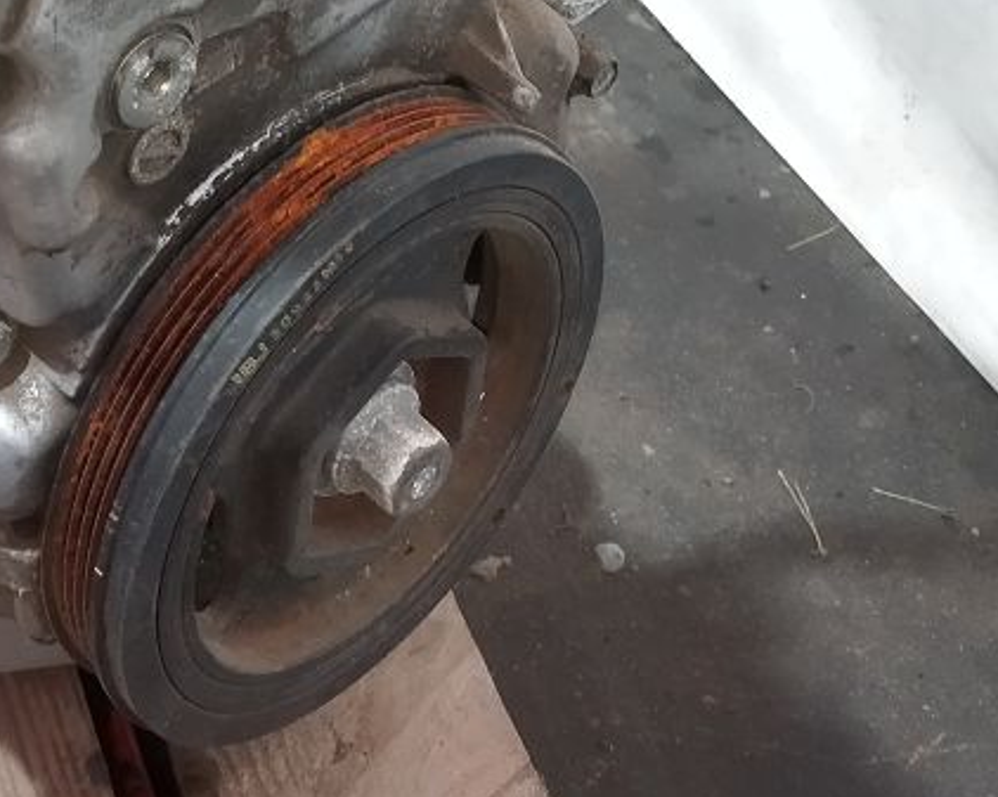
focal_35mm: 75
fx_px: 2214
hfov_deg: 25.2
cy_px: -307
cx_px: 284
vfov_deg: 18.6
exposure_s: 1/50
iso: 444
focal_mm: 4.71
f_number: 1.79
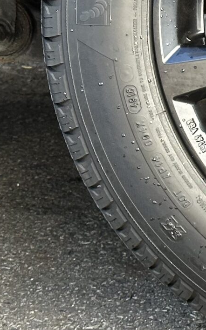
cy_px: -16
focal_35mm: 184
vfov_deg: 11.3
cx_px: 419
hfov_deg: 6.9
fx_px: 1654
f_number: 1.78
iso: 64
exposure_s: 1/228
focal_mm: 6.86
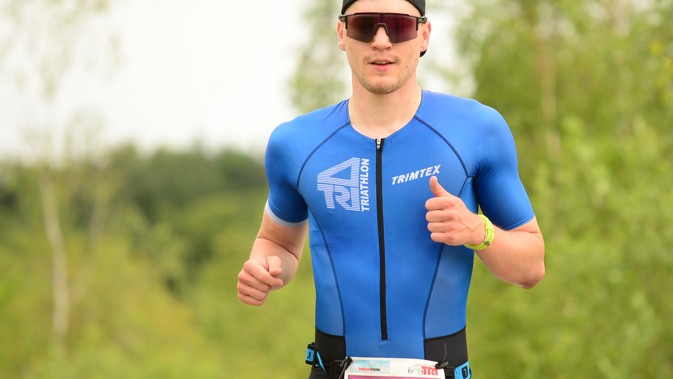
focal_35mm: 335
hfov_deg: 6.4
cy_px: 181
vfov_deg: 3.6
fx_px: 5979
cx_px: 392
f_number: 4
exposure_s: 1/1250
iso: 400
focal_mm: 200
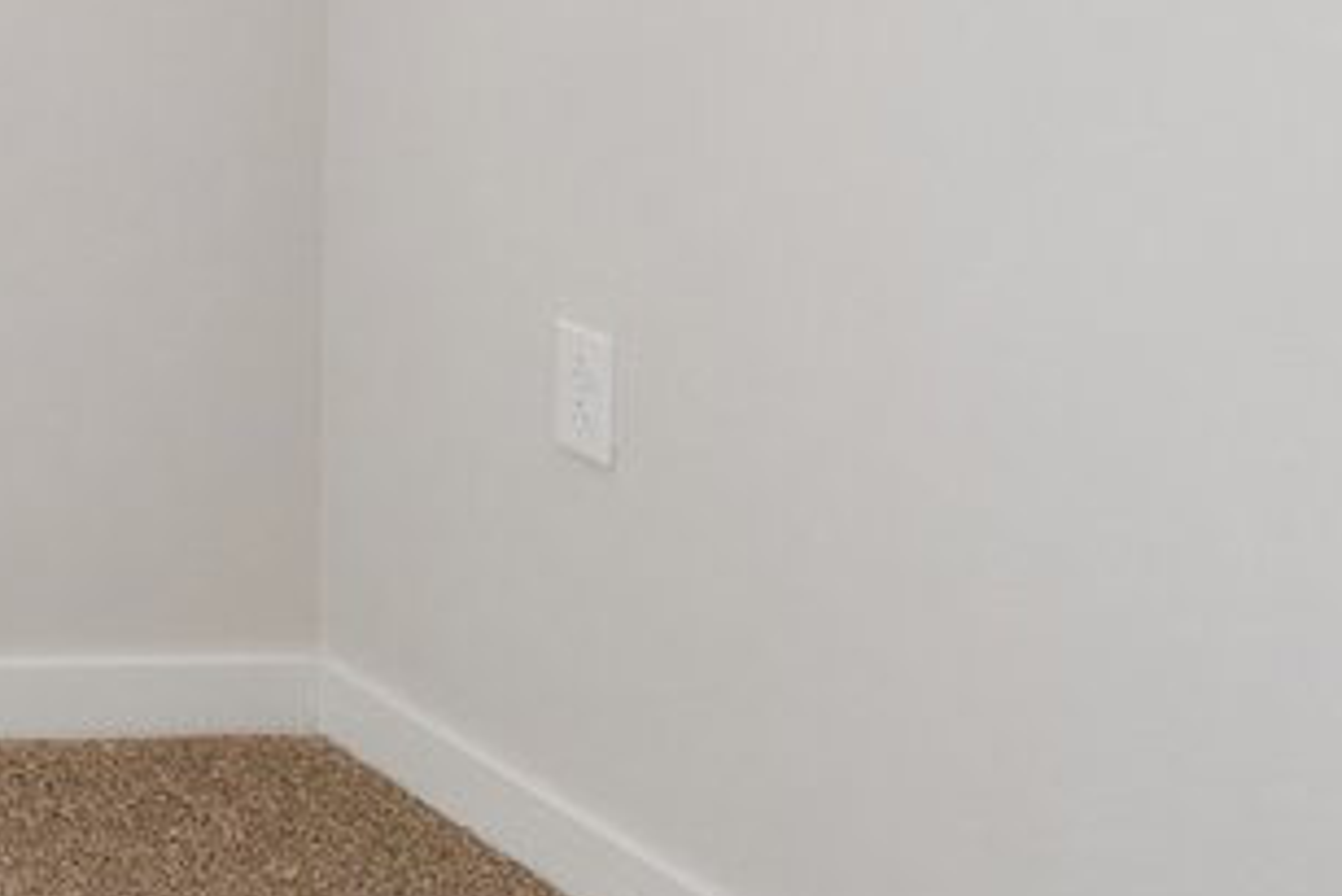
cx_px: -1526
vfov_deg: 15.4
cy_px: -566
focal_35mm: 80
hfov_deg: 16.8
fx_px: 2983
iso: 100
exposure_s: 1/30
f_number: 8
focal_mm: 12
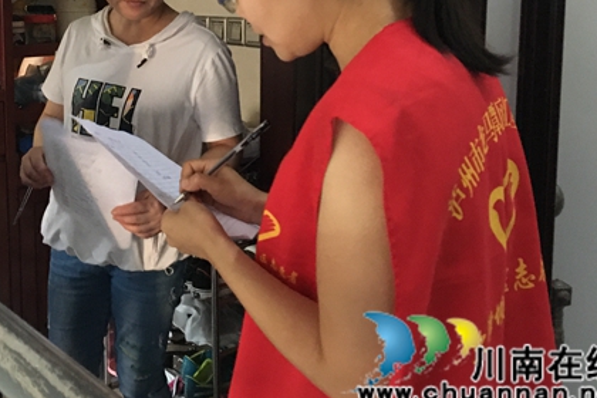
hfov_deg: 42.2
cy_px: 85
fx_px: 763
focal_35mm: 46
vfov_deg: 28.7
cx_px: 205
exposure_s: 1/17
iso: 320
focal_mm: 4.15
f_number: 2.2
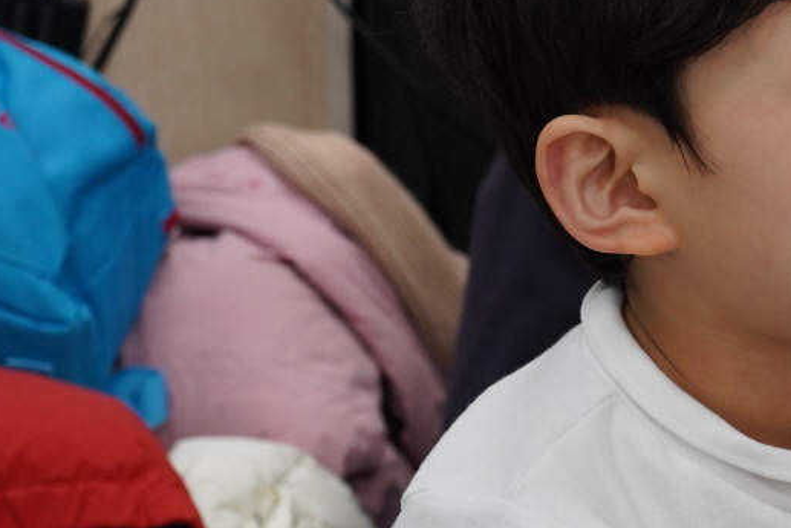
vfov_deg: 9.1
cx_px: 863
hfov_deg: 13.3
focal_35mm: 151
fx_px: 3319
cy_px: 116
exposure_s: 1/100
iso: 2500
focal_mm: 60
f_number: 7.1
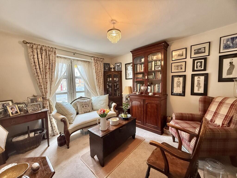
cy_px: 89
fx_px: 96
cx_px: 118
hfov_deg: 102.1
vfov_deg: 85.7
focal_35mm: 14
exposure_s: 1/50
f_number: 2.2
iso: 320
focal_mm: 2.22
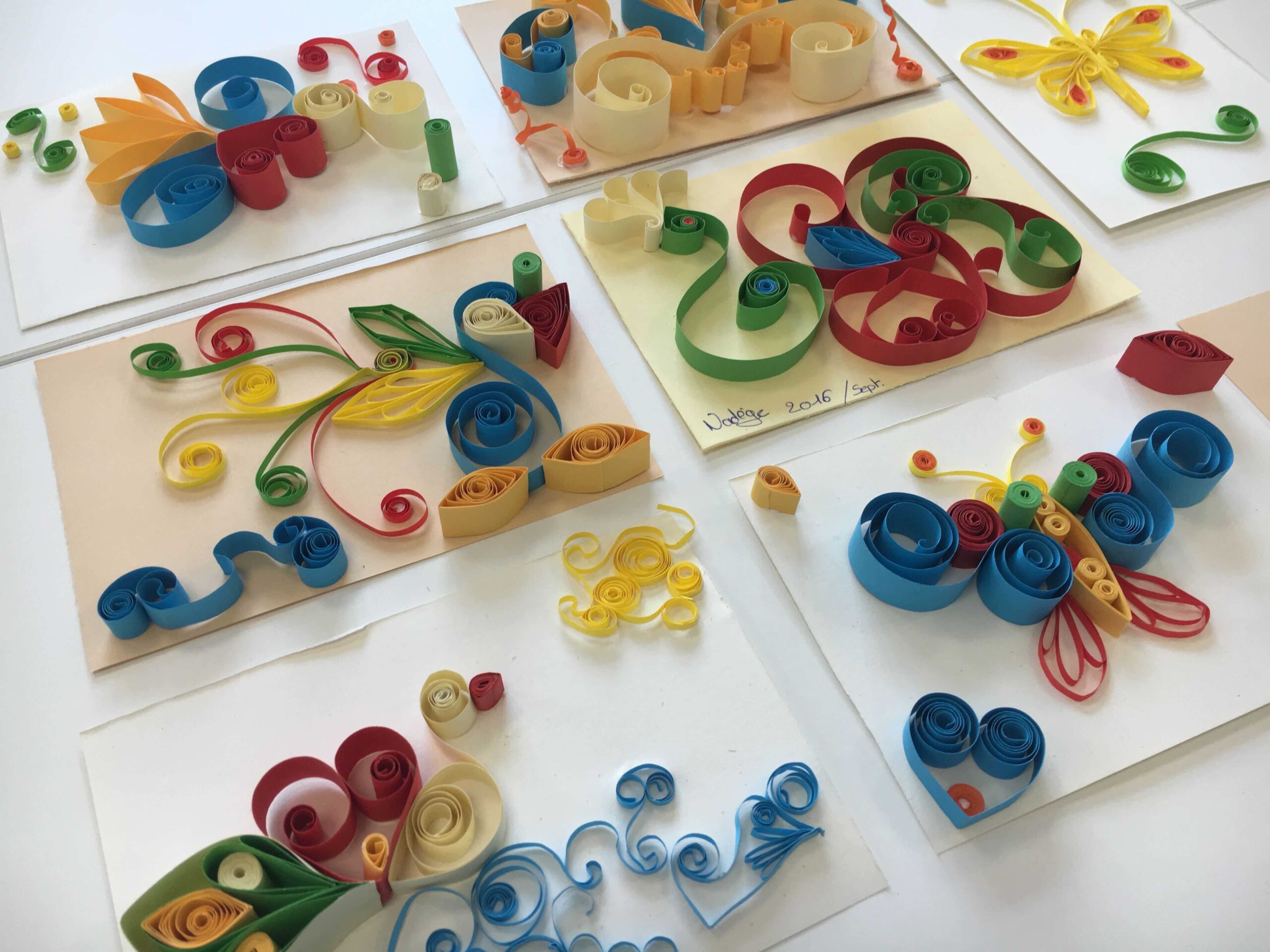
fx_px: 1064
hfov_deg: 61.7
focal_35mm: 29
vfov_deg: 48.2
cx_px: 635
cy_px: 476
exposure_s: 1/100
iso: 40
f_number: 2.2
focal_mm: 4.15
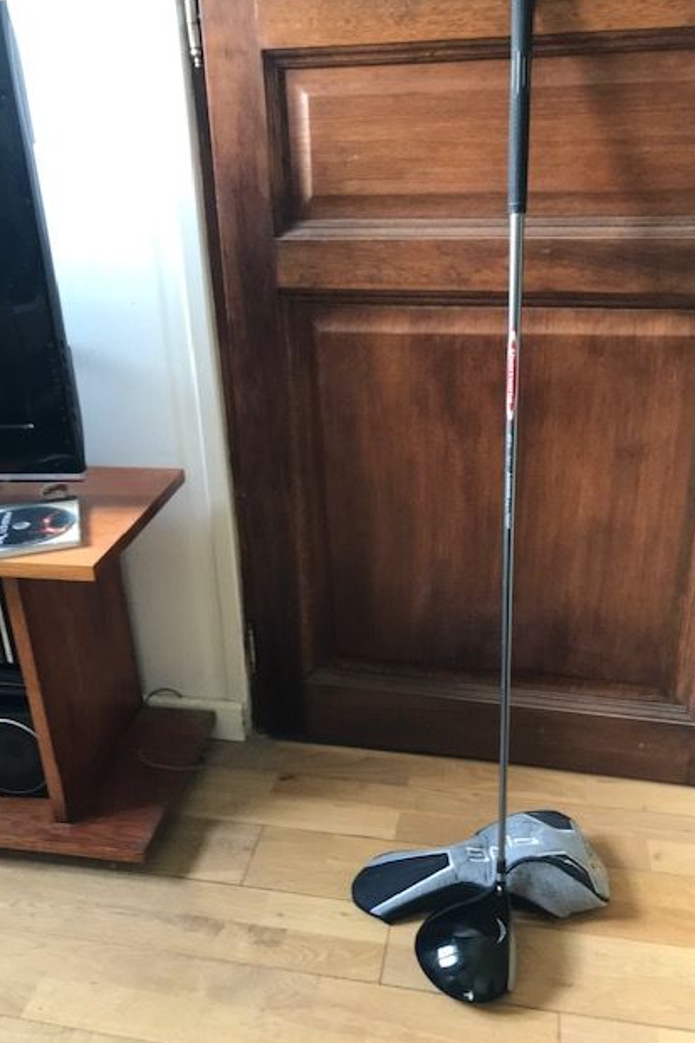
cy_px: 517
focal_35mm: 30
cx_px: 329
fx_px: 869
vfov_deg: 61.9
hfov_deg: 43.6
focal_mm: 3.99
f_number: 1.8
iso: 100
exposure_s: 1/33
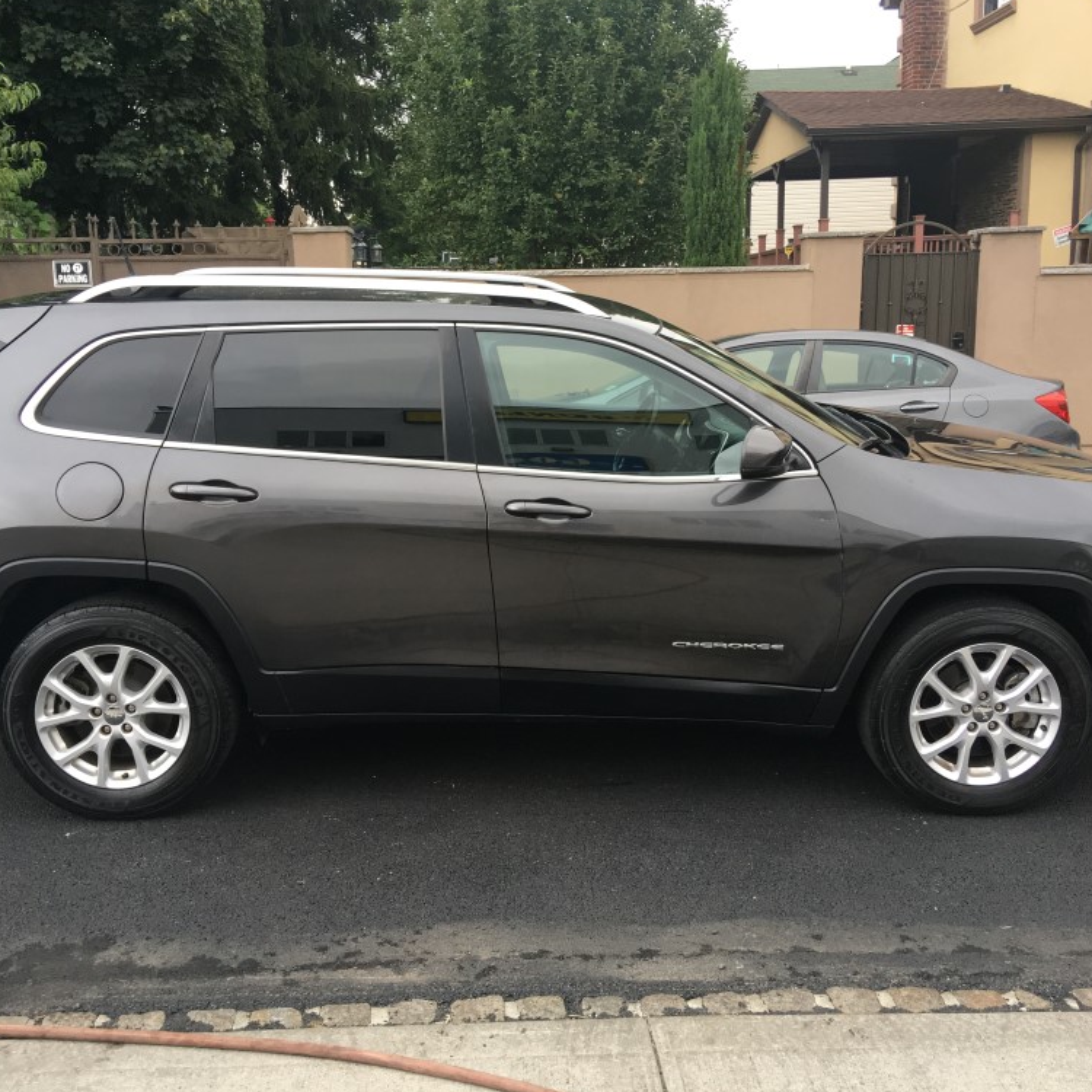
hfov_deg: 47.2
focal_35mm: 35
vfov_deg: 47.2
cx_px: 520
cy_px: 542
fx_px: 1249
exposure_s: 1/120
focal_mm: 4.15
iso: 40
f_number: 2.2
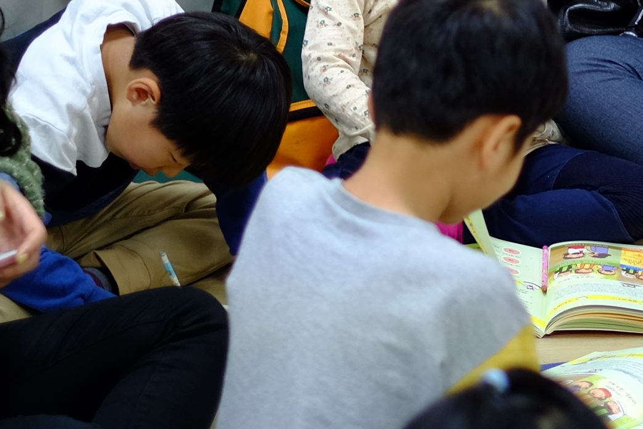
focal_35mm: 176
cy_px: -83
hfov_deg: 11.4
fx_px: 3143
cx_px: 820
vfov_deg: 7.7
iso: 200
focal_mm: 35
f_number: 1.4
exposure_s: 1/80
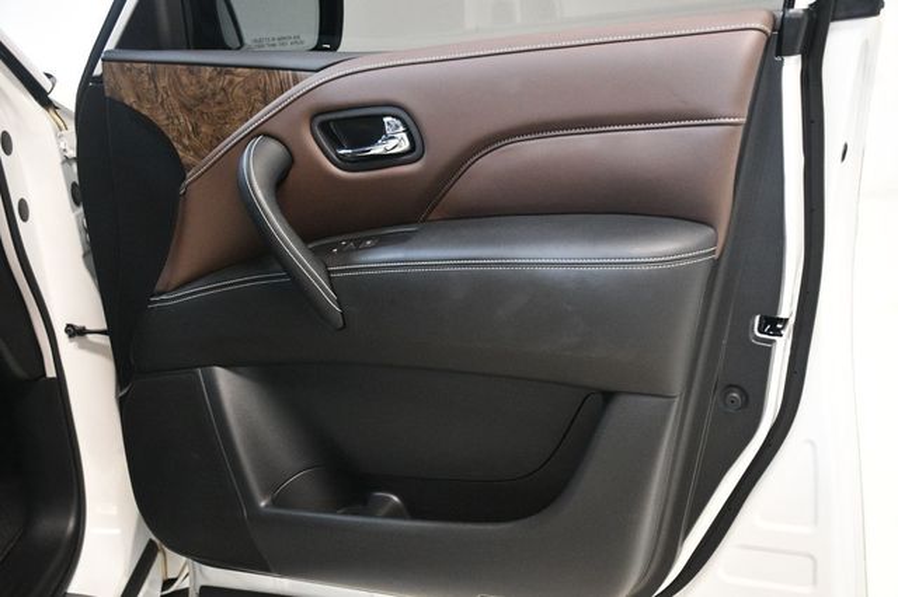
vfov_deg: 34.2
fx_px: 972
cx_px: 449
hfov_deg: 49.6
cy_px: 298
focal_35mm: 39
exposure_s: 1/60
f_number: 3.8
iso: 3200
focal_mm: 26
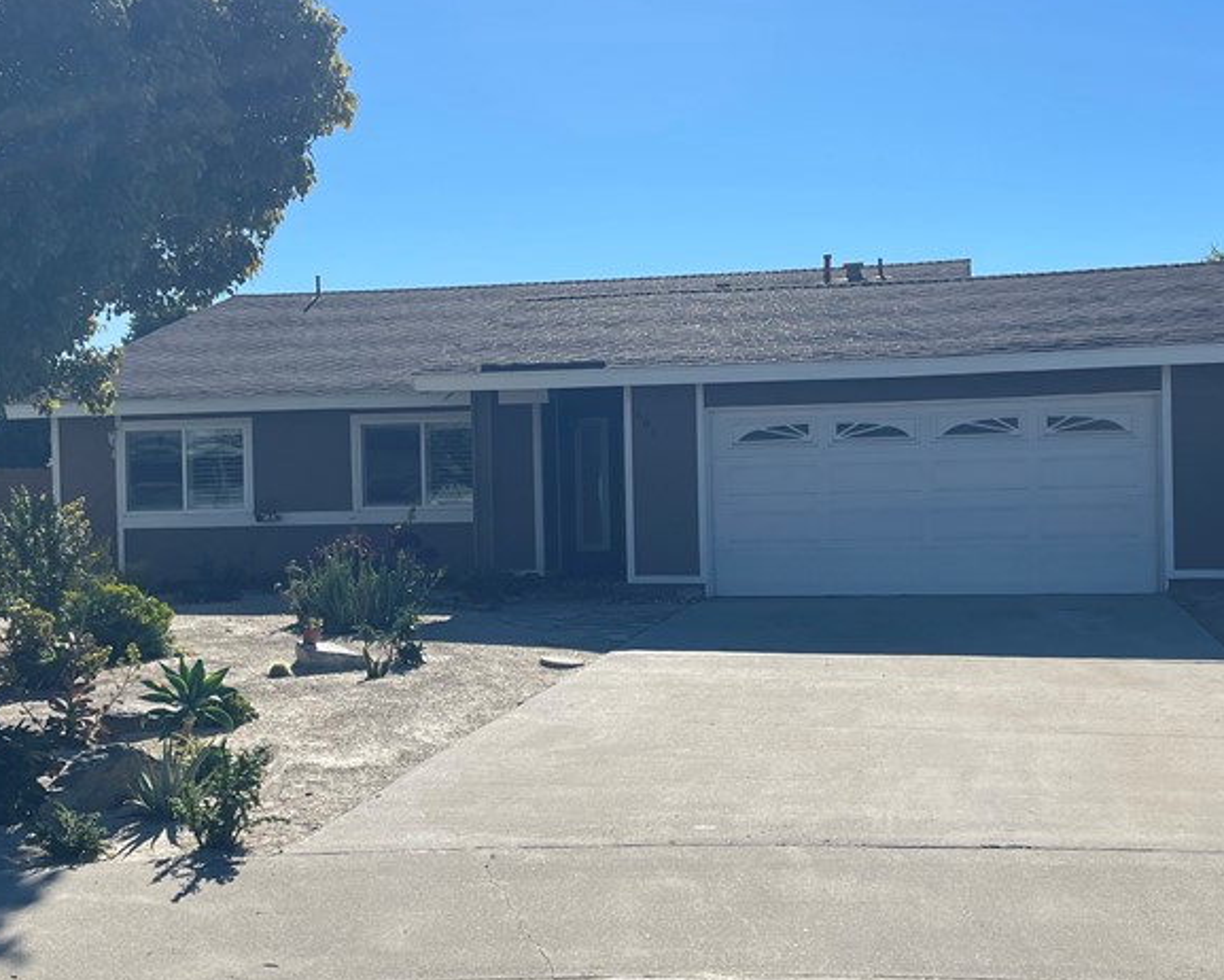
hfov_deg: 41.1
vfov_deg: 33.4
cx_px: 651
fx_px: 1631
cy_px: 518
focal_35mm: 45
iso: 32
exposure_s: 1/5291
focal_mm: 4.2
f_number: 1.6
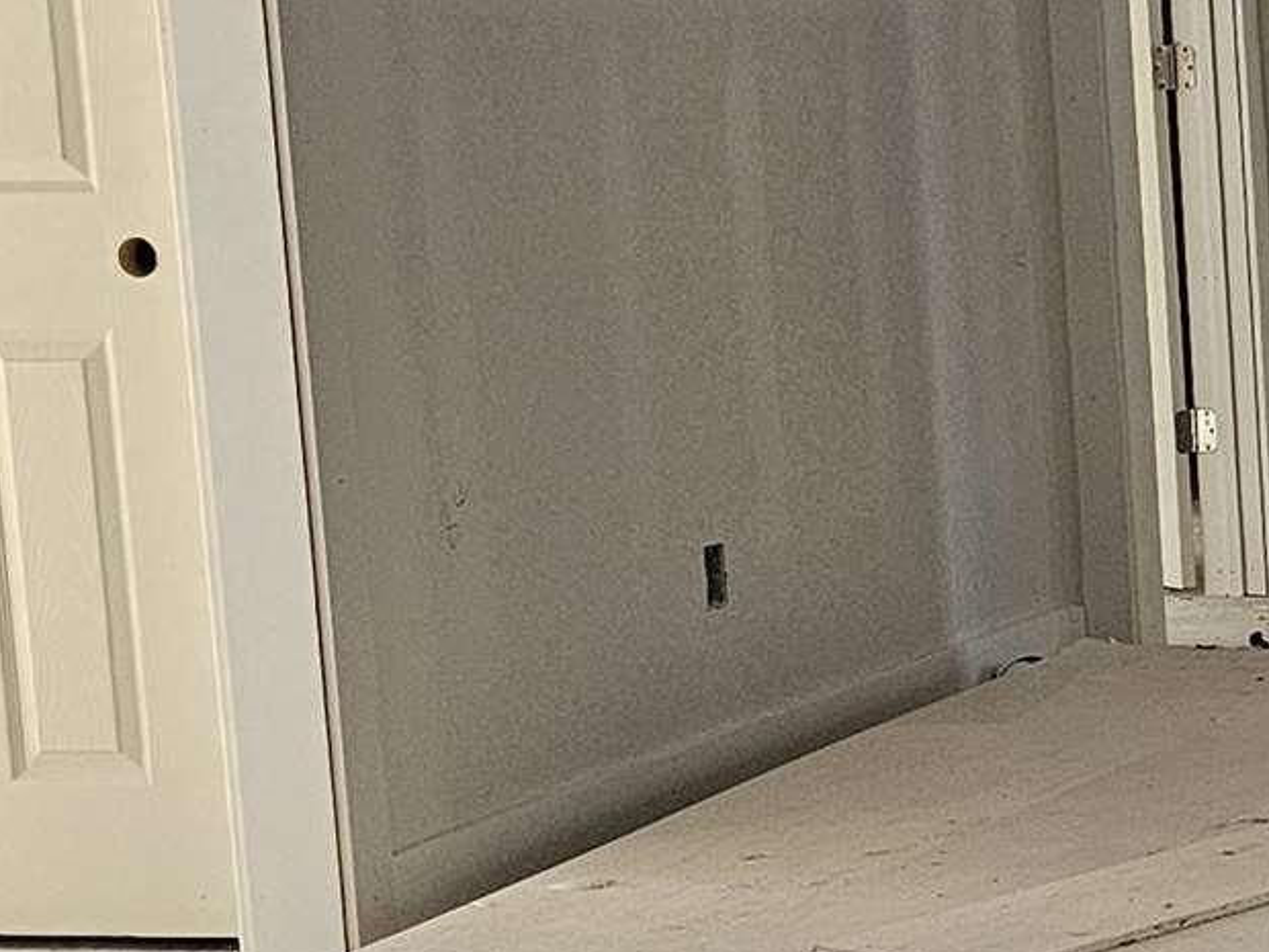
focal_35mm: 114
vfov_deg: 13.0
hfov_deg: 14.7
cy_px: 538
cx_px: 2421
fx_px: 4179
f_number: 1.7
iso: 640
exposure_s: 1/170
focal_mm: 6.3
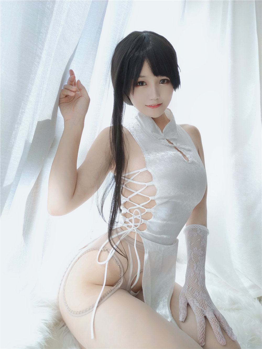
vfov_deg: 69.4
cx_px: 131
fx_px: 252
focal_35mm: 25
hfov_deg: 54.9
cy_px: 174
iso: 80
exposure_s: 1/381
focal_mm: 4.36
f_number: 1.8
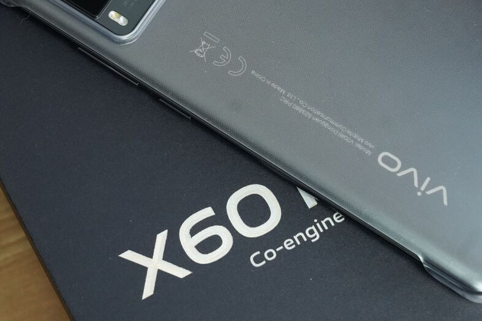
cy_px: 90
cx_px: 176
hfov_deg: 20.8
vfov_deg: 13.9
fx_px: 1311
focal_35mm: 98
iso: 4000
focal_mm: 40
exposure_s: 1/200
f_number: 8
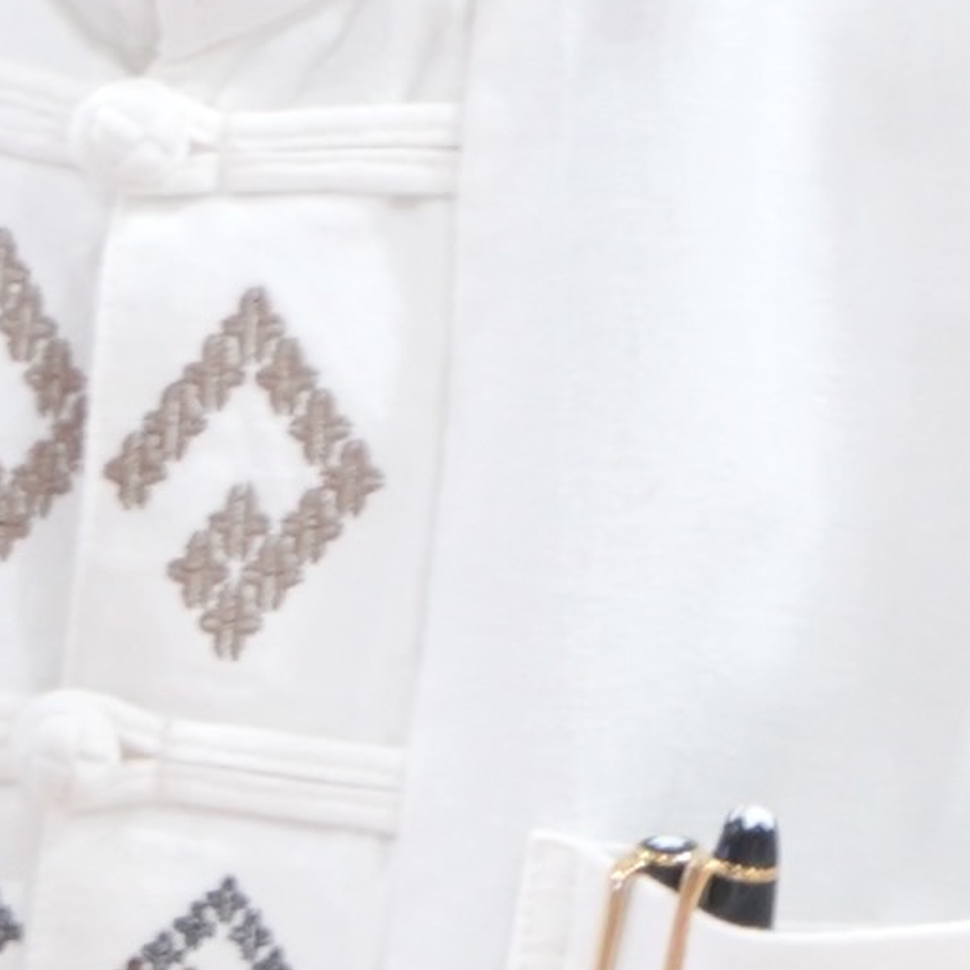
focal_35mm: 1029
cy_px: 93
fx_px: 32622
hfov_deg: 1.7
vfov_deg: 1.7
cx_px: 659
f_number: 6.3
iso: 800
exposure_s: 1/25
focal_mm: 120
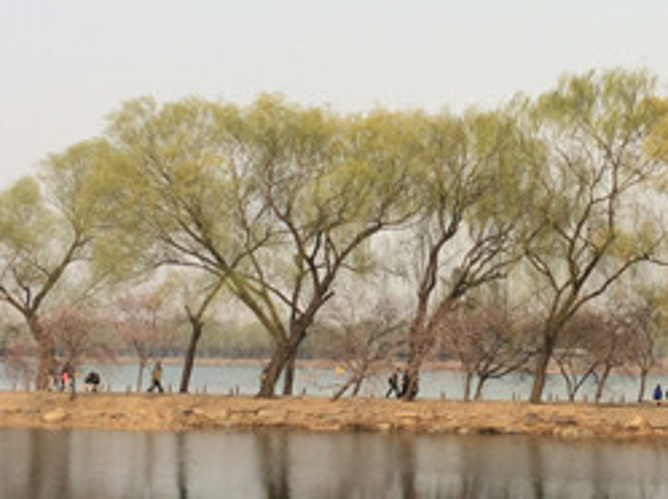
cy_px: 115
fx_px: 1349
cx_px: 534
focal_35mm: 70
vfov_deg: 20.8
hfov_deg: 27.3
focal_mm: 4.15
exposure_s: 1/1866
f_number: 2.2
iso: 32
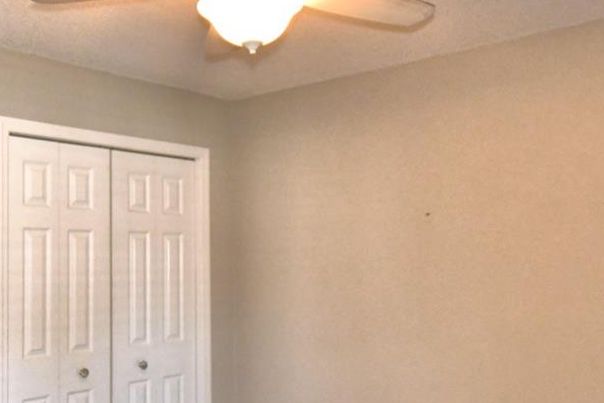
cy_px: 236
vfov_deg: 33.3
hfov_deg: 48.2
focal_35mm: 40
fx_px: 671
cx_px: 247
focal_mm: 10
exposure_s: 1/30
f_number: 4.5
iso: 1250
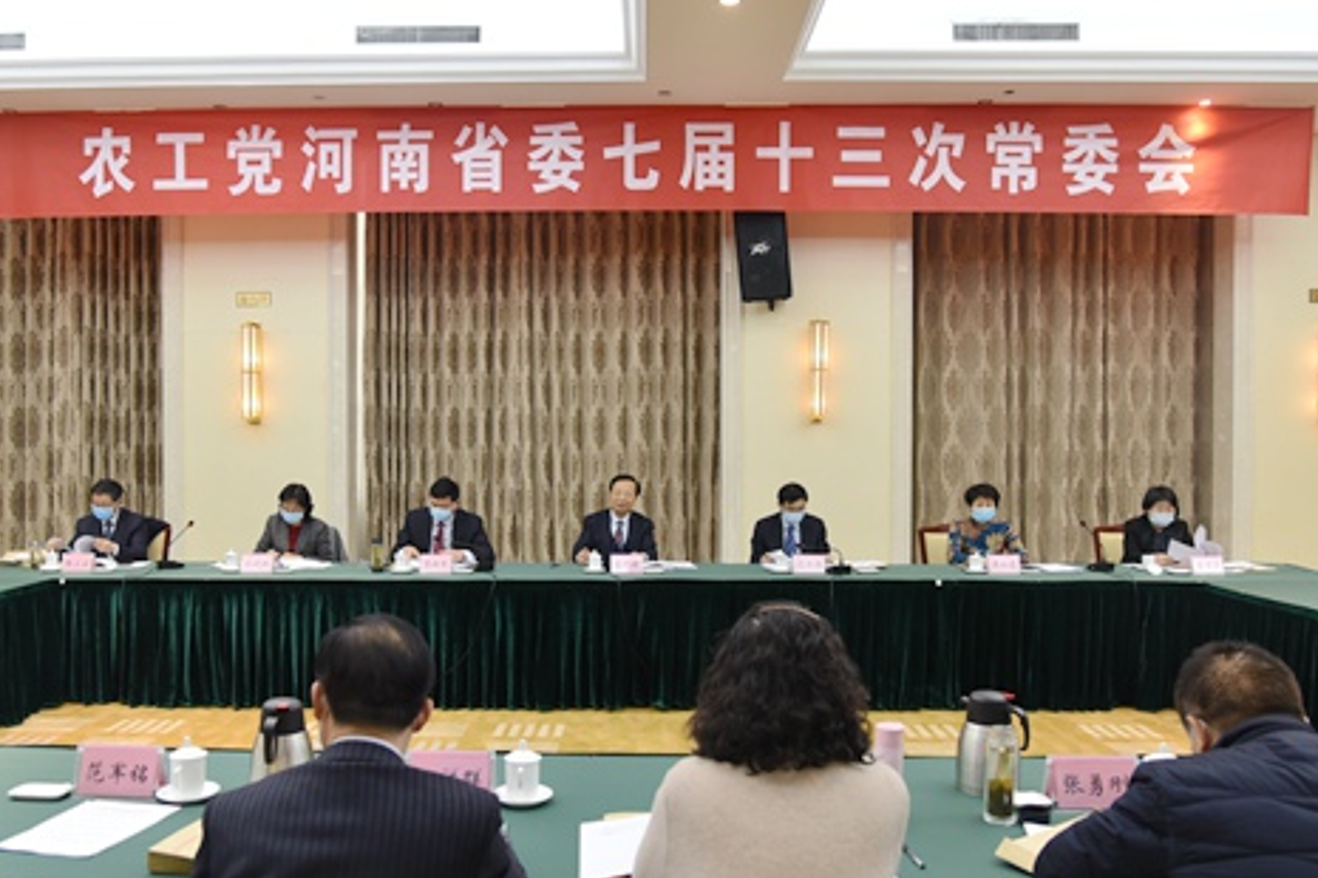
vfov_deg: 42.3
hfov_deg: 60.2
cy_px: 457
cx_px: 621
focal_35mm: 31
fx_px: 1135
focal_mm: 24
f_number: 4
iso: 900
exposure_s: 1/60
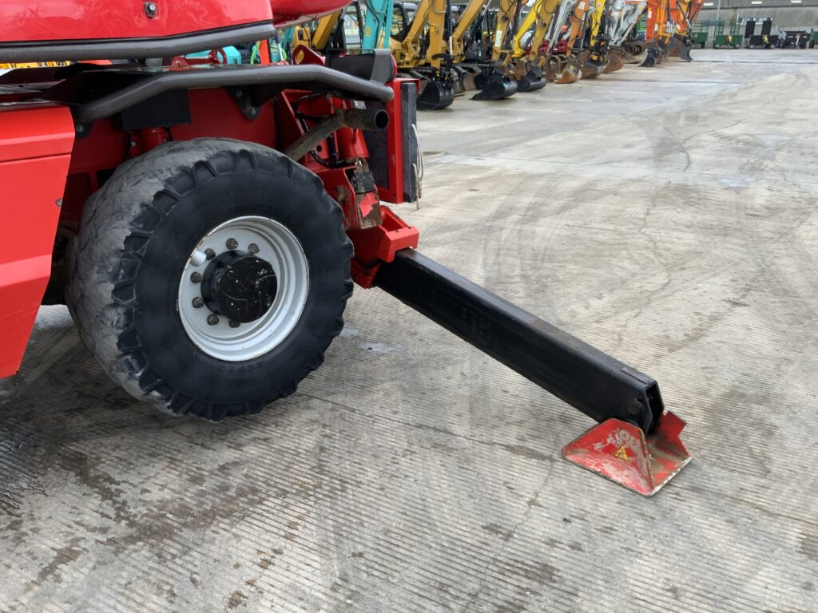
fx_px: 685
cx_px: 409
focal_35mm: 29
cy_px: 306
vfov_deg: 48.2
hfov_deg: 61.7
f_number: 1.8
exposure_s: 1/122
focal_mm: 3
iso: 20
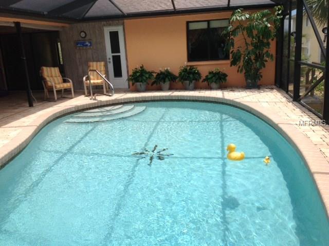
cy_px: 123
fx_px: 332
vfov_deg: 40.6
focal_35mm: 35
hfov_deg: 52.7
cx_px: 164
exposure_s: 1/796
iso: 50
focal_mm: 4.28
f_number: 2.4
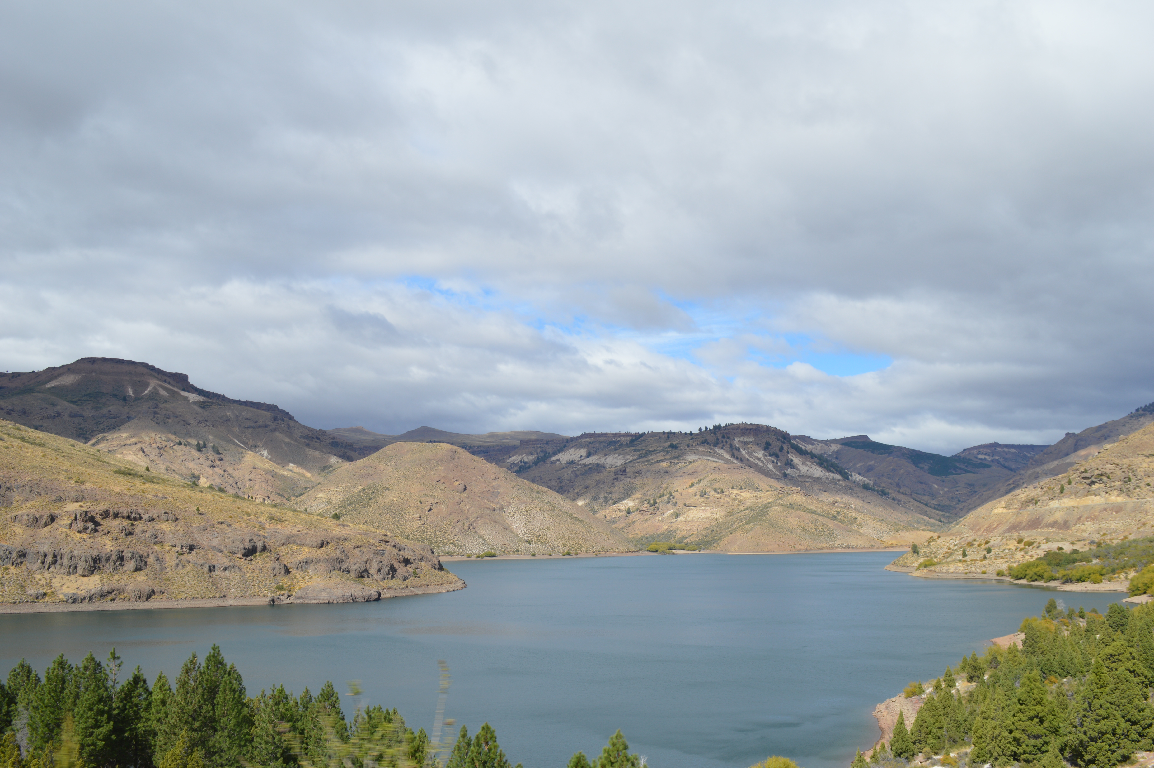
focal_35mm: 30
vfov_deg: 43.5
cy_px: 384
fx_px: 961
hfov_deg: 62.0
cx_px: 577
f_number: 9
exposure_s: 1/320
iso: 100
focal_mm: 20
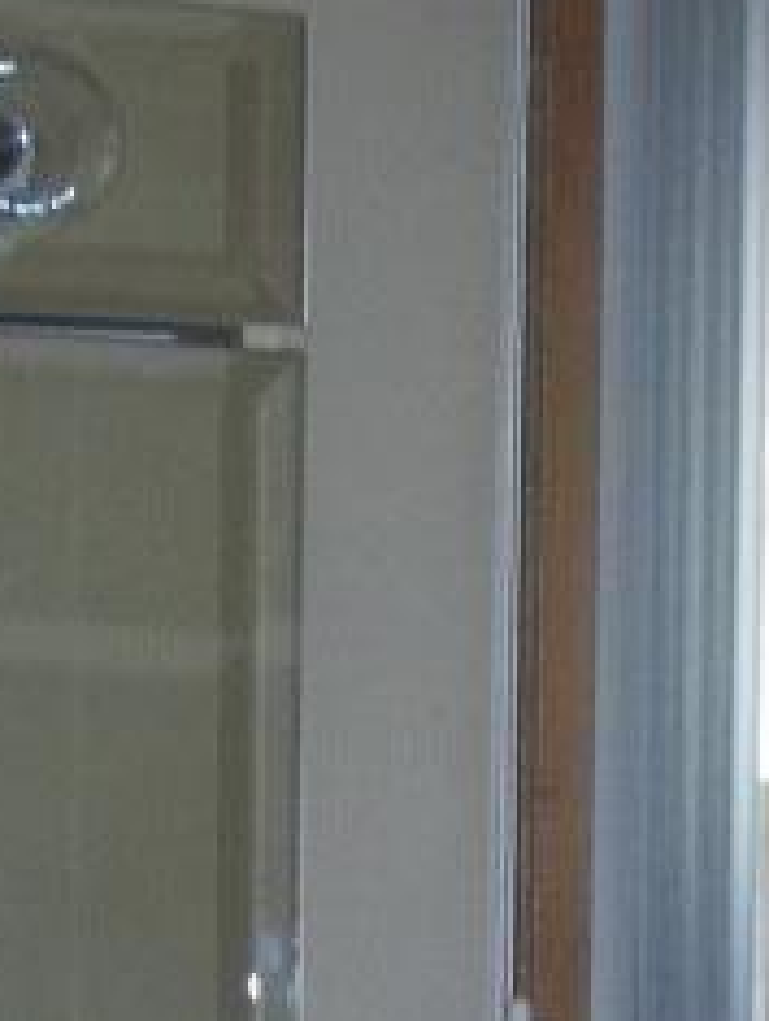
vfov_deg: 10.7
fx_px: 5140
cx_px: 873
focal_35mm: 174
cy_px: 1773
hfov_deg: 8.5
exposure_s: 1/30
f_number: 2.9
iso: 160
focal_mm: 5.7
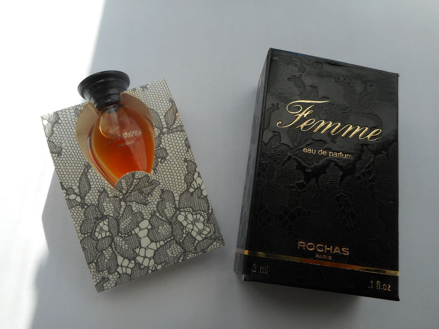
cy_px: 164
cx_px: 220
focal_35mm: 25
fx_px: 317
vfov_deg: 54.9
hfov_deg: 69.4
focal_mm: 4.5
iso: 80
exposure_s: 1/400
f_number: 3.7
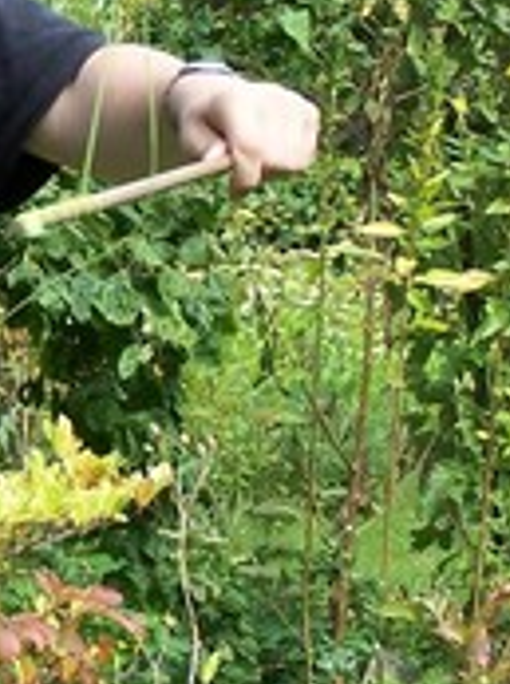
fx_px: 6586
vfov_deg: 5.9
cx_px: -202
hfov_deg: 4.4
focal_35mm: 334
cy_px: -85
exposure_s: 1/350
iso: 80
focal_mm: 15.6
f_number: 3.2
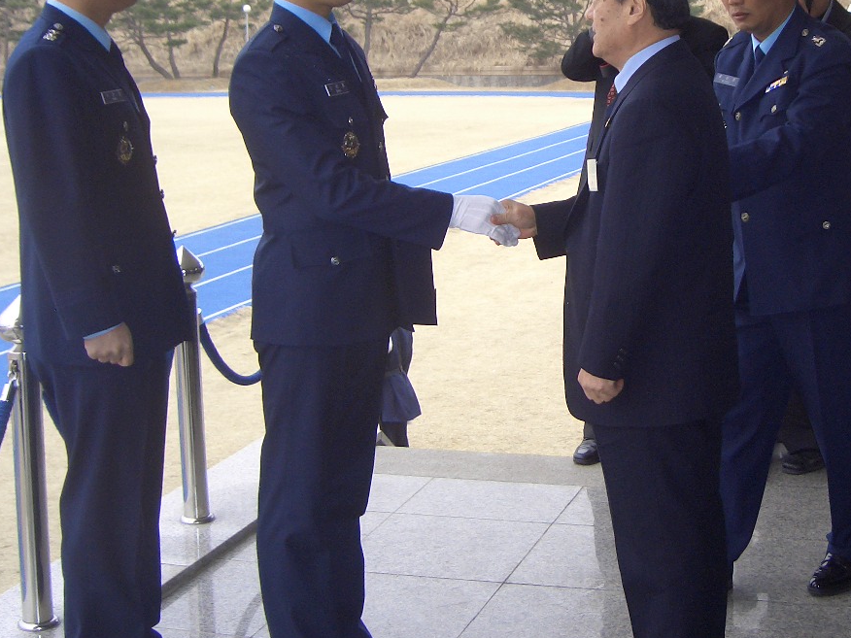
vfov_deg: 25.4
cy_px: 183
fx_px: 1401
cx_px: 586
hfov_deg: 33.4
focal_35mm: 57
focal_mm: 8
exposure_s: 1/320
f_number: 2.8
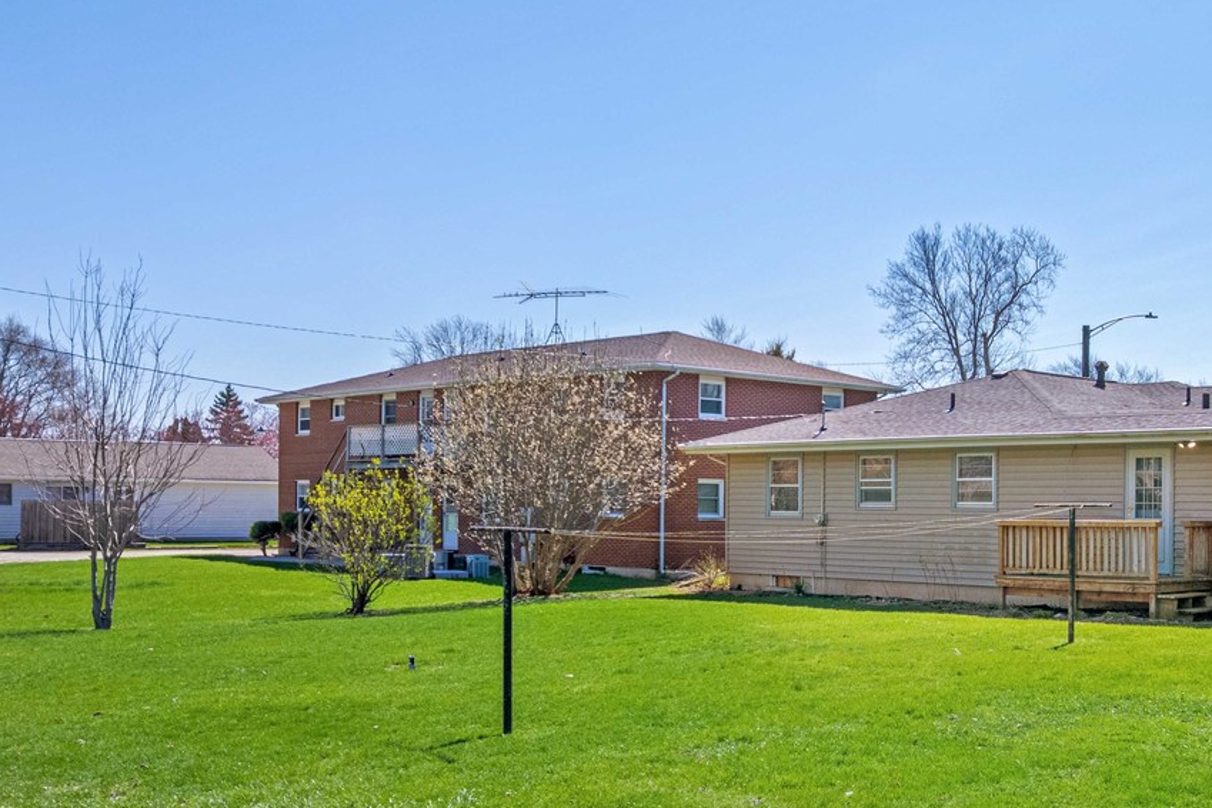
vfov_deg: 31.7
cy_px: 512
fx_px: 1414
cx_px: 832
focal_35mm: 42
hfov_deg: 45.5
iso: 100
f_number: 2.8
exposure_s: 1/1250
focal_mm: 8.38
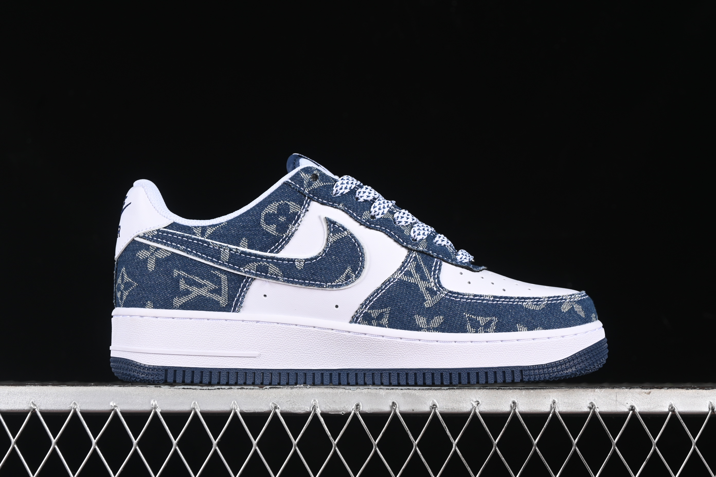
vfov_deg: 18.2
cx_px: 358
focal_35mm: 75
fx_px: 1492
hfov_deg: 27.0
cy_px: 238
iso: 160
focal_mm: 50
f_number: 7.1
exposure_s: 1/60
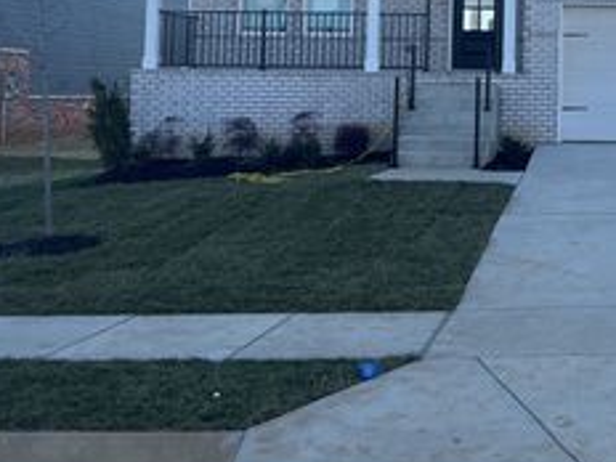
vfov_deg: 25.0
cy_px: 17
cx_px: 589
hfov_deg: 32.1
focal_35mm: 56
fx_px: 997
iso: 50
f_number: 1.5
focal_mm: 5.7
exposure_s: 1/1597
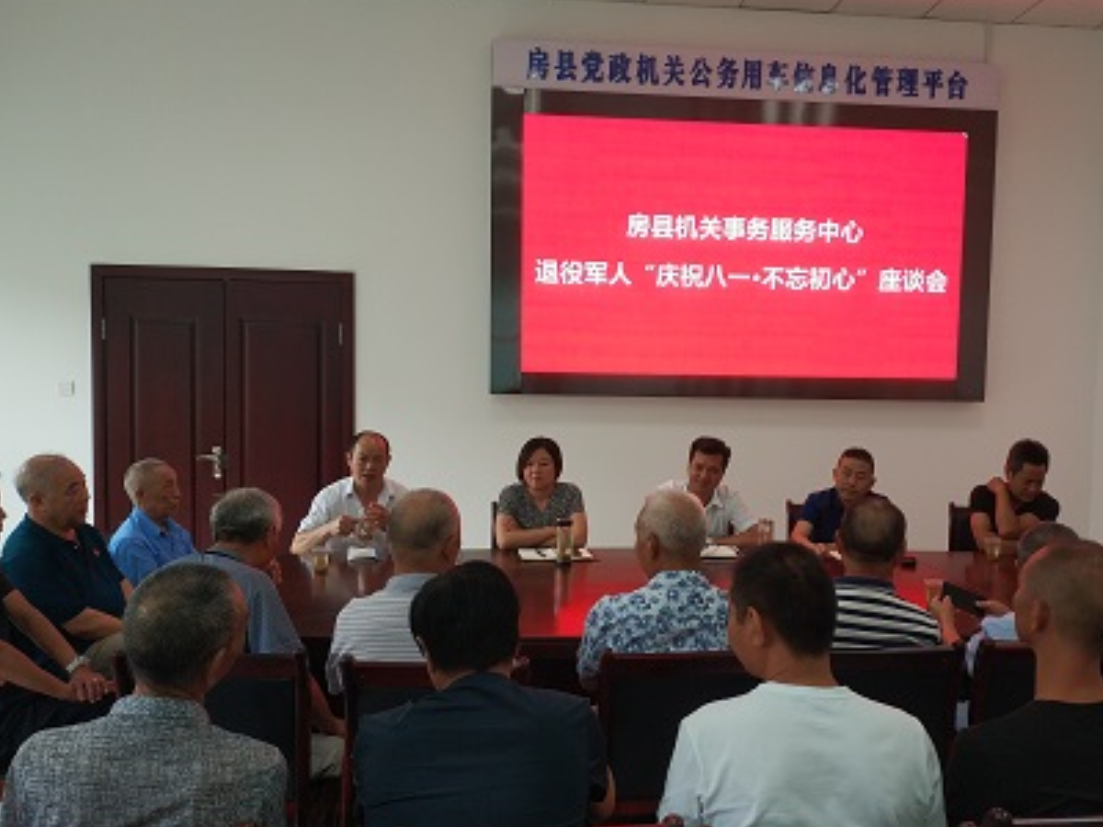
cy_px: 437
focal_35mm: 40
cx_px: 618
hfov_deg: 46.7
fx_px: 1275
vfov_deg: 35.9
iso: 123
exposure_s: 1/50
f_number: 2
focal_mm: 4.5
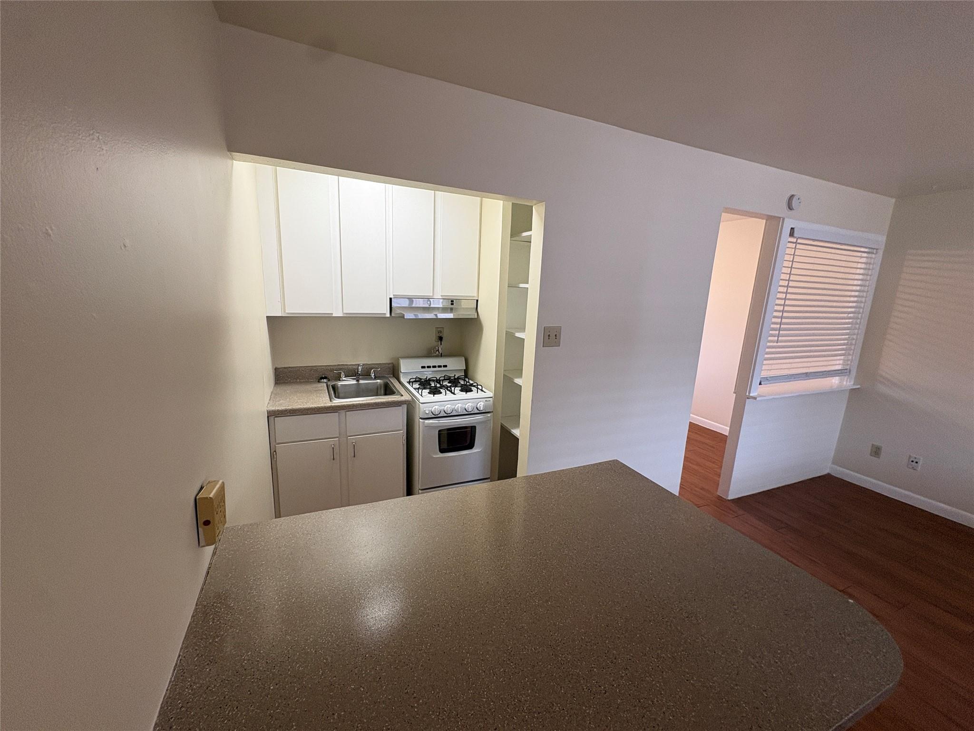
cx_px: 487
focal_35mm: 14
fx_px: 394
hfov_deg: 102.1
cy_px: 366
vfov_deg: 85.7
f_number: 2.2
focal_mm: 2.22
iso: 125
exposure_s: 1/60
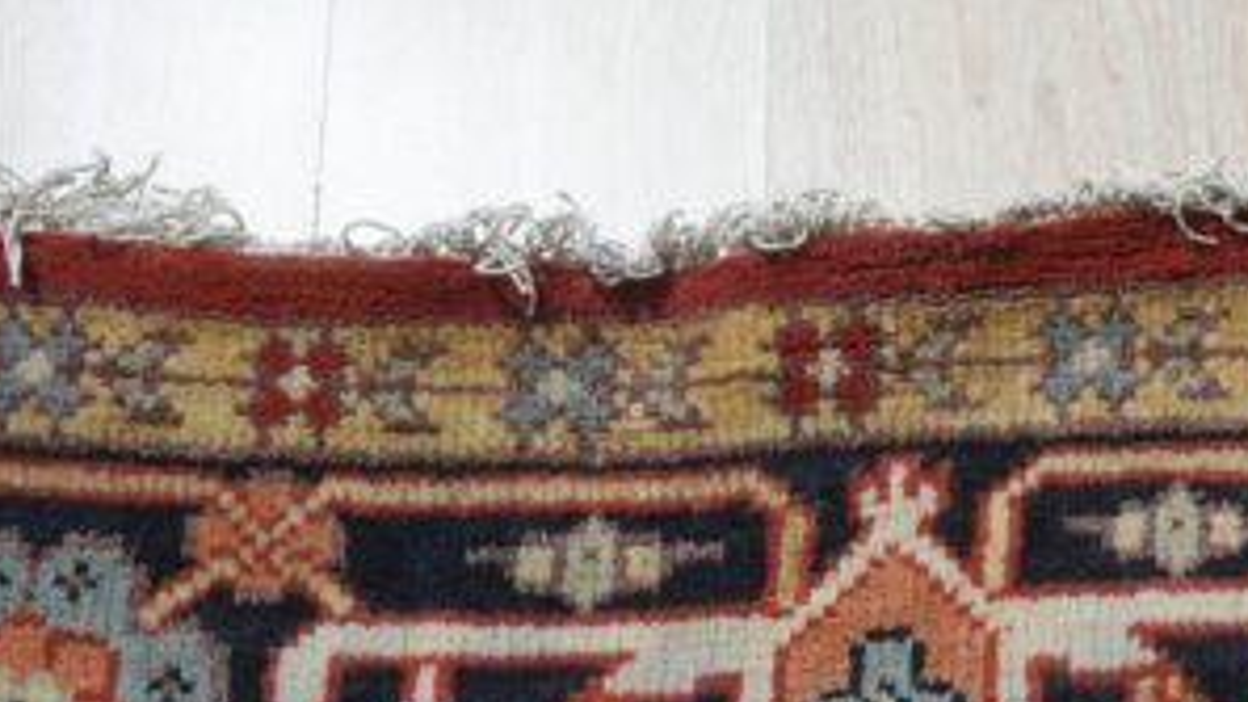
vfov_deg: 15.9
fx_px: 2477
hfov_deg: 26.9
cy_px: 660
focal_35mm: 75
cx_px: 1223
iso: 800
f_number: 5
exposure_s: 1/160
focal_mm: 35.4
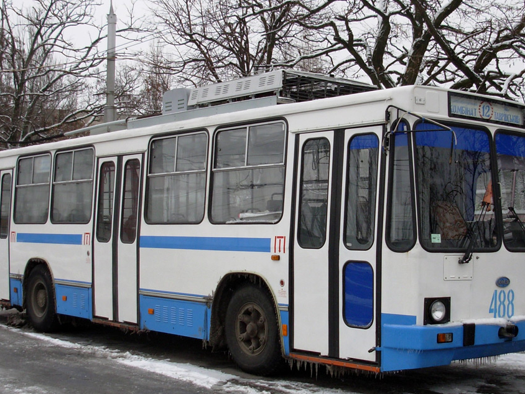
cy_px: 209
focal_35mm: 54
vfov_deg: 27.0
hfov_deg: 35.5
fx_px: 819
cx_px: 292
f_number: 2.9
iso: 50
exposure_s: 1/313
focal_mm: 6.3
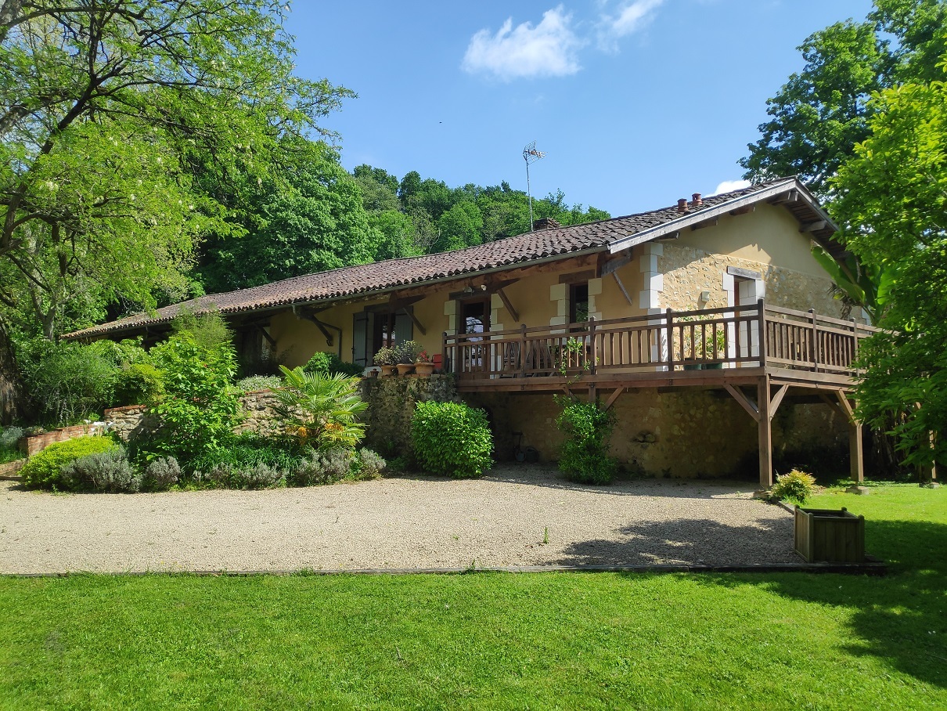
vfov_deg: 66.0
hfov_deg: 81.7
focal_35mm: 20
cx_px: 474
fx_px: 547
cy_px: 356
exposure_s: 1/1790
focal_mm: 3.94
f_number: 1.9
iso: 100
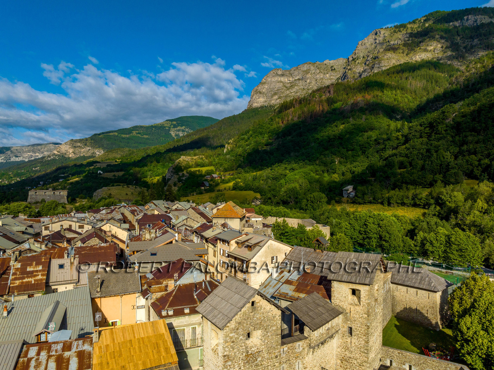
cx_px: 247
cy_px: 185
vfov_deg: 56.8
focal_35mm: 24
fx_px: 342
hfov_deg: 71.6
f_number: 9
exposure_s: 1/640
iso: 200
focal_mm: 12.3
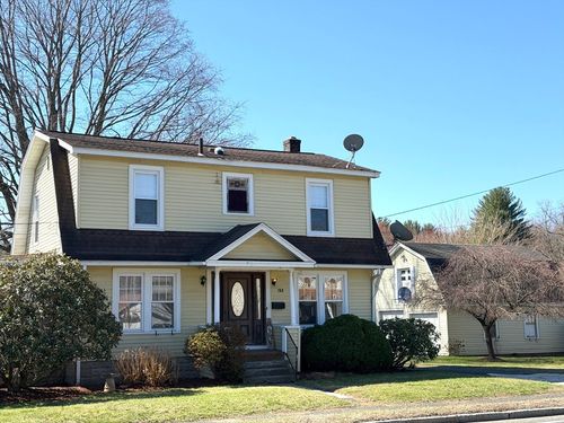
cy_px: 212
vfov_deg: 30.3
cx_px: 282
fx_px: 782
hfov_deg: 39.7
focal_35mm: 48
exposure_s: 1/3226
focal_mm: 6.76
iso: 64
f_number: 1.78
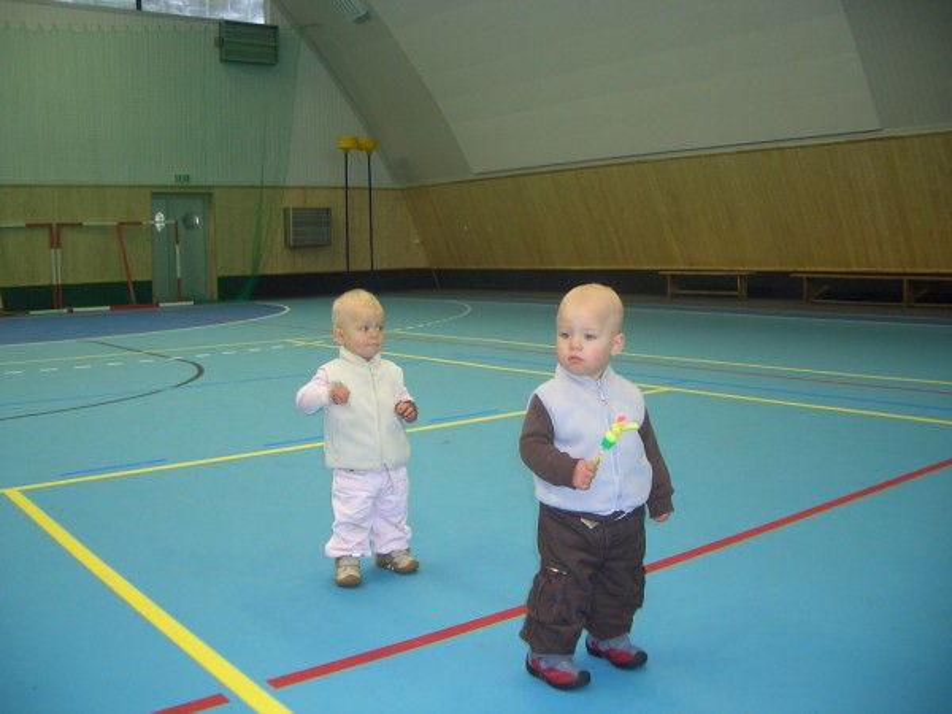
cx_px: 476
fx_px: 963
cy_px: 357
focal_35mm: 35
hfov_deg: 52.6
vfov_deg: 40.7
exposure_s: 1/40
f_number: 2.6
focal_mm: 5.8
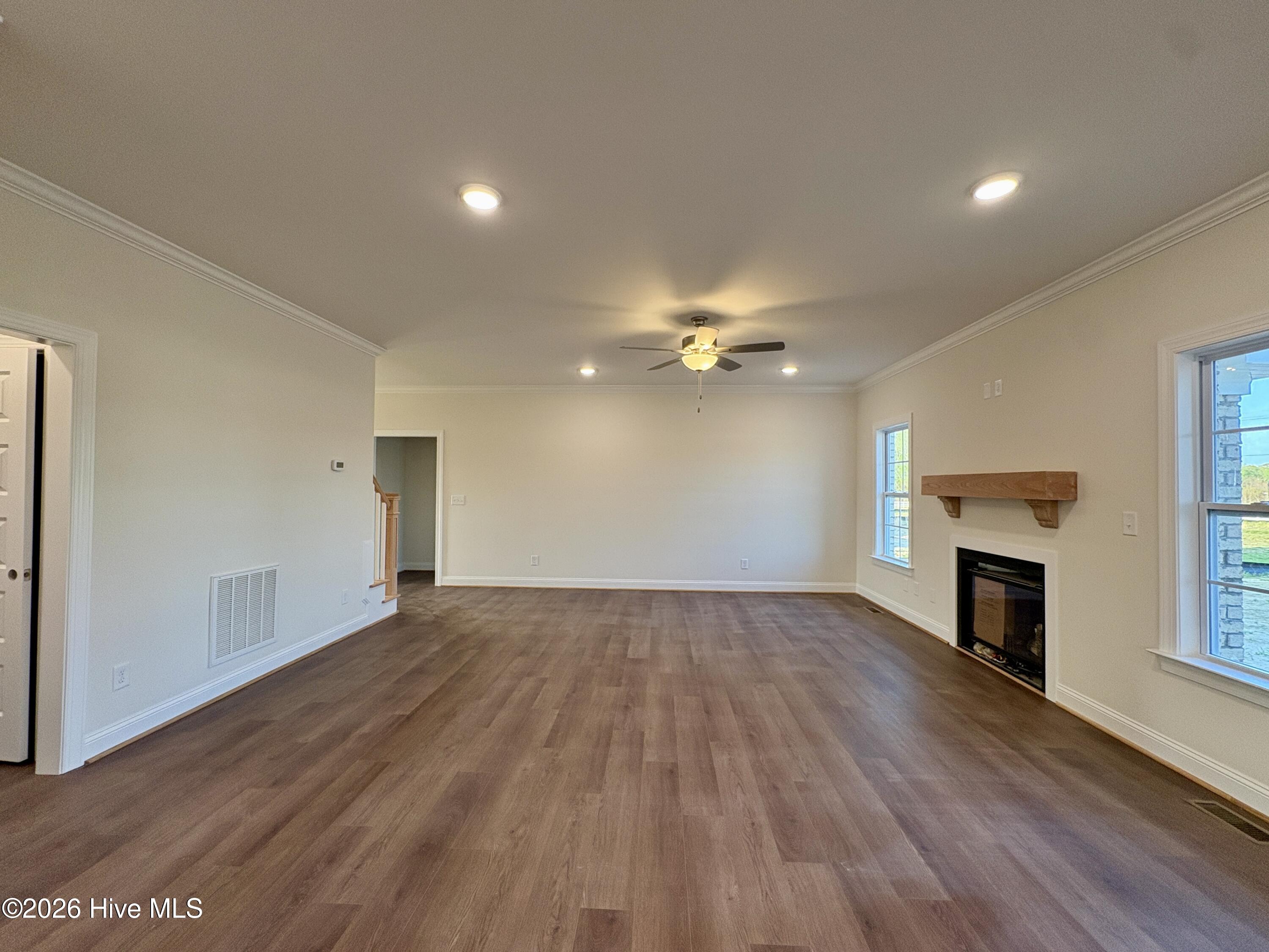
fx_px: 513
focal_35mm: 14
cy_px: 476
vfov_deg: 85.7
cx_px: 634
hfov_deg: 102.1
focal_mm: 2.22
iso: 200
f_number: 2.2
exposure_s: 1/120
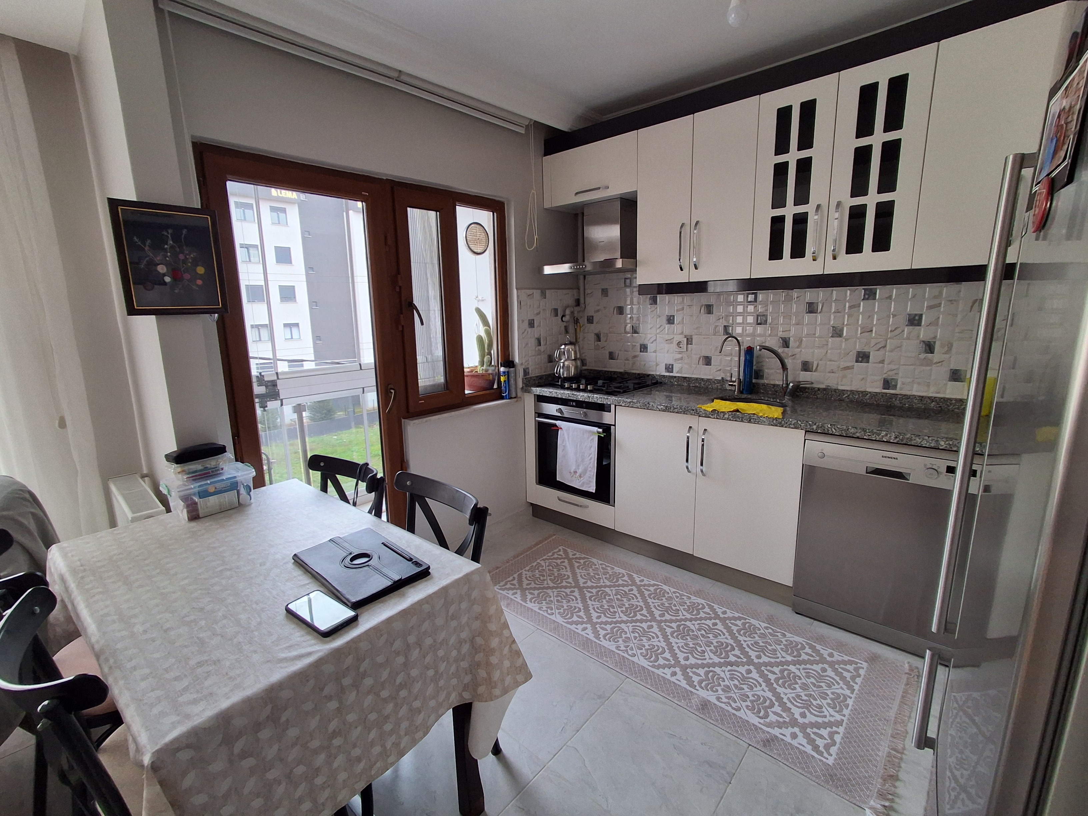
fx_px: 503
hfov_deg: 94.5
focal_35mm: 16
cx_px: 544
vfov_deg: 78.1
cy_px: 408
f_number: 2.2
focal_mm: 1.64
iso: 125
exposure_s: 1/50
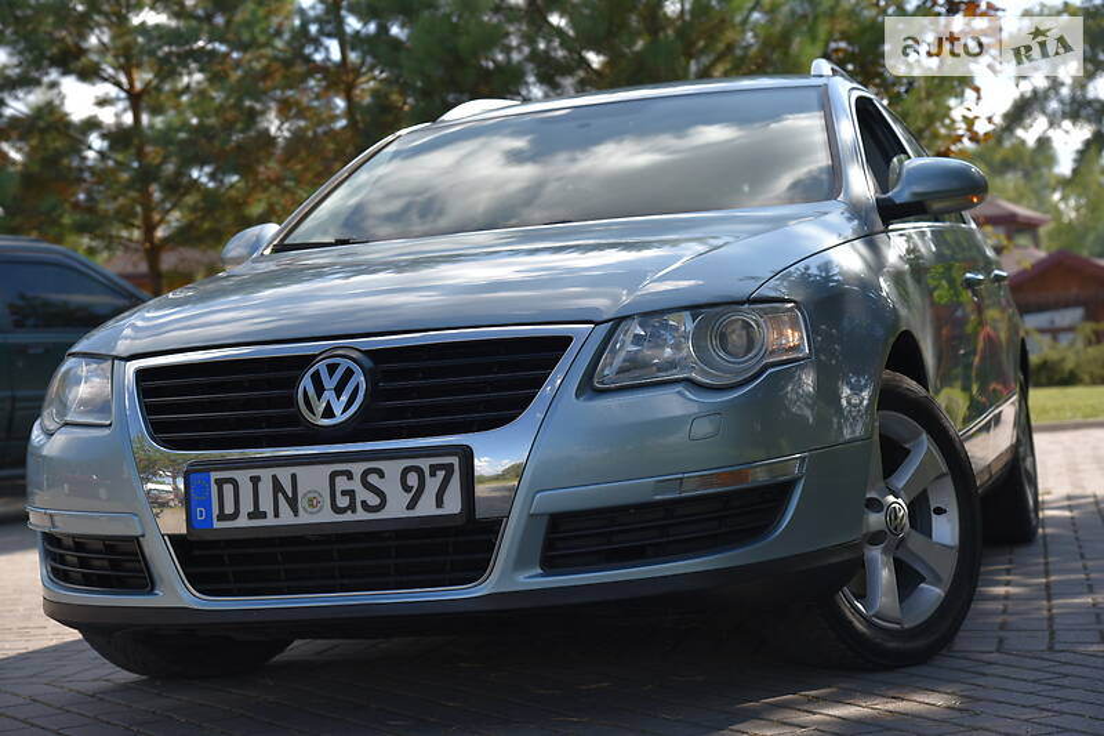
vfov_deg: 20.6
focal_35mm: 66
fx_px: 2023
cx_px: 552
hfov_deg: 30.5
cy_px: 368
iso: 200
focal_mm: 66
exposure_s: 1/640
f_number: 5.6
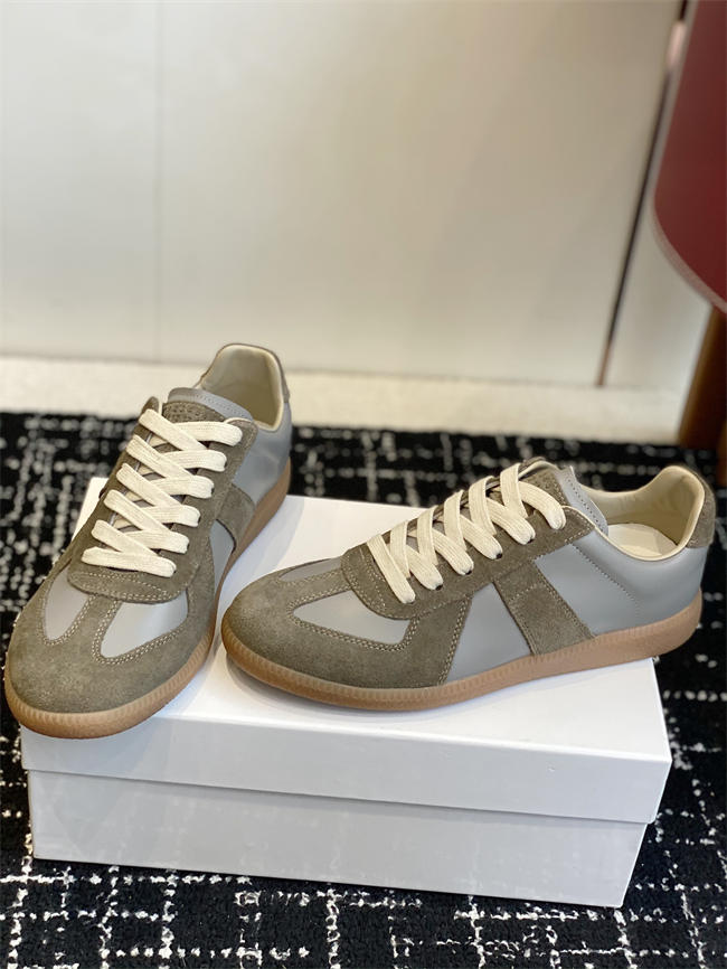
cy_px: 484
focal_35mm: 52
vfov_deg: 36.8
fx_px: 1455
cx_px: 364
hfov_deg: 28.0
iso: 64
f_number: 2
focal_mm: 6
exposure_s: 1/122
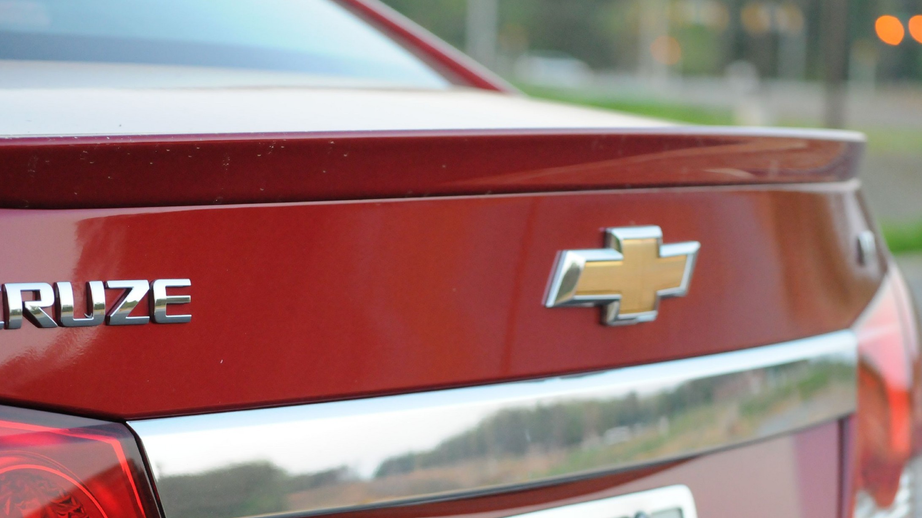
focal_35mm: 117
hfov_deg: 18.4
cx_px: 473
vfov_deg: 10.4
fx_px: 2850
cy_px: 322
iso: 2000
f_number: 5
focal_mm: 65
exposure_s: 1/200
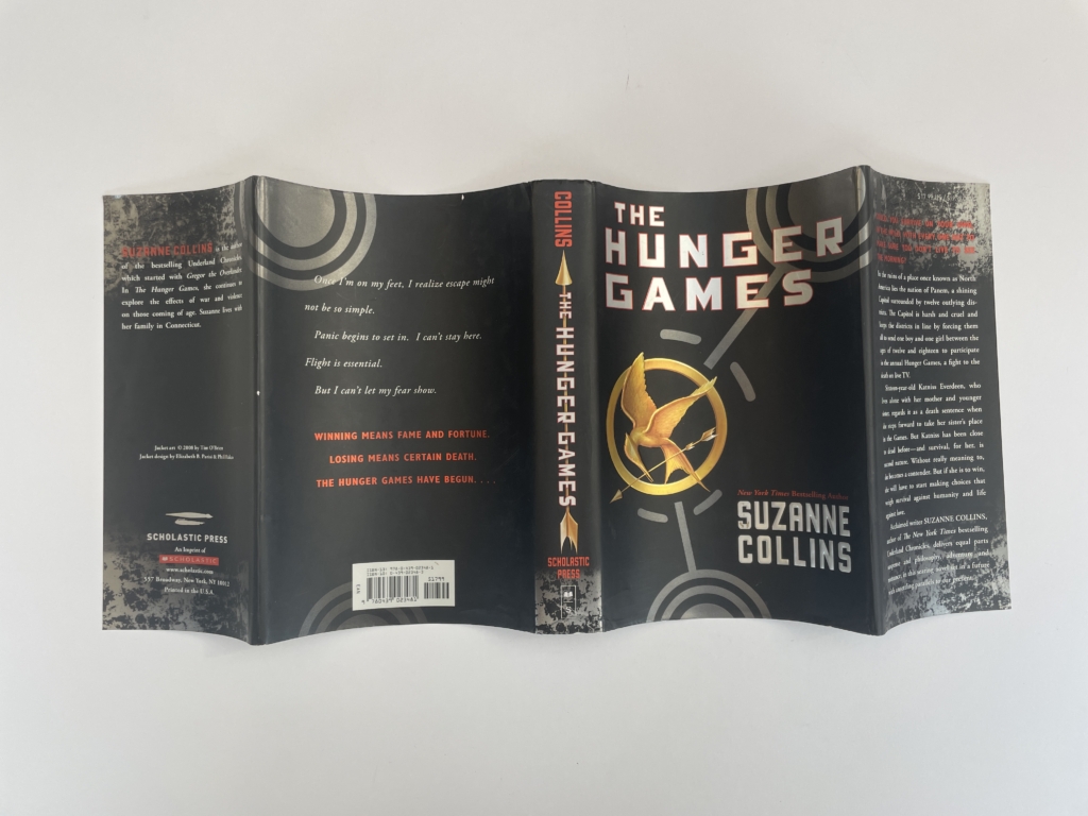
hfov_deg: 67.3
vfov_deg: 53.1
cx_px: 544
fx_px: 817
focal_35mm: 26
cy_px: 408
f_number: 1.6
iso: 32
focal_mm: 4.2
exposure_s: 1/313
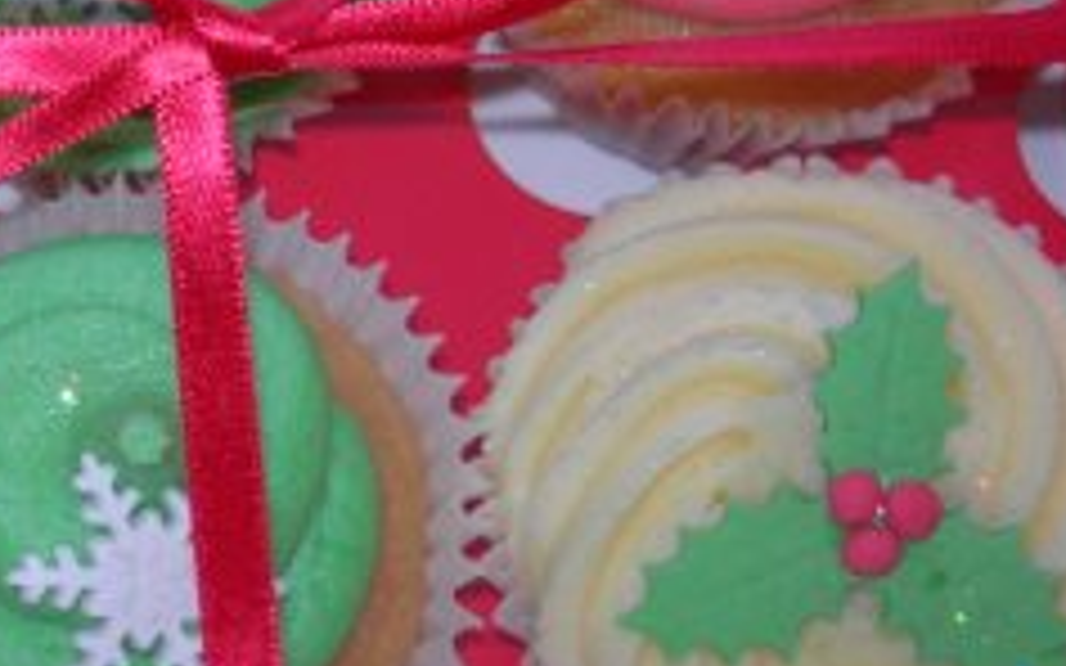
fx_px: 2963
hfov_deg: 20.0
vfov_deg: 12.7
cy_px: 72
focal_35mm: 102
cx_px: 81
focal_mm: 10.6
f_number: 3.2
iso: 64
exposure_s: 1/60.1
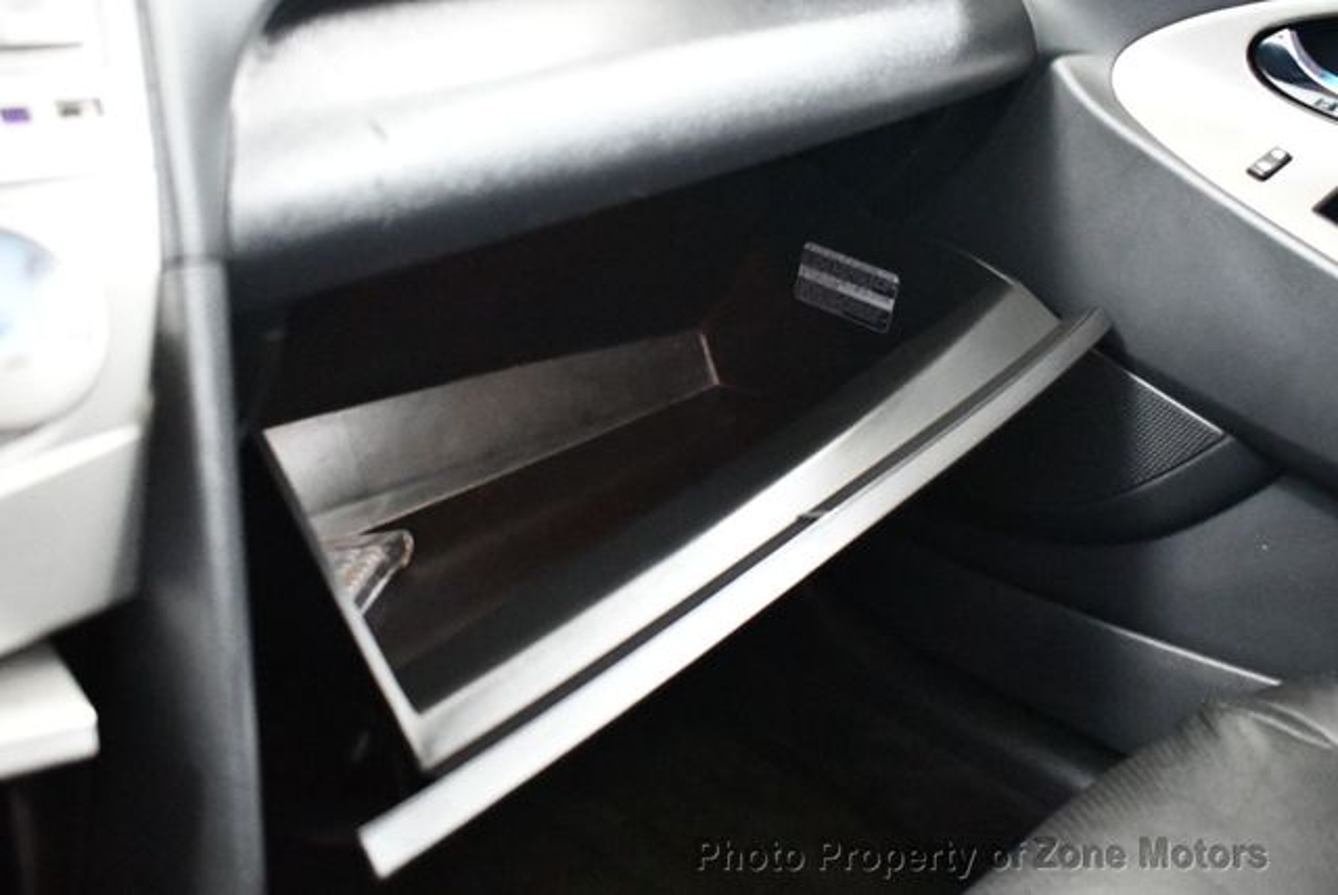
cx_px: 669
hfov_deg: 53.1
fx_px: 1339
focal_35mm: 36
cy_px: 448
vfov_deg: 36.9
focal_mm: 18
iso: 11400
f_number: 3.5
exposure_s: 1/60
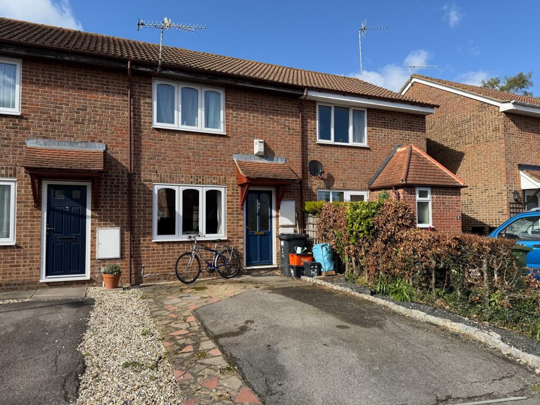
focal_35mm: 24
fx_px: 374
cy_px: 202
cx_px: 270
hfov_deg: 71.6
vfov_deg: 56.8
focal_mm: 6.76
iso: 80
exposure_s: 1/3759
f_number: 1.78
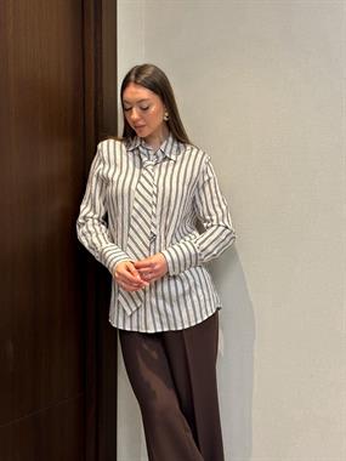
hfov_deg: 30.3
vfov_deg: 39.7
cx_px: 173
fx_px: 640
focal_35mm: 48
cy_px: 230
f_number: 1.8
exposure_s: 1/50
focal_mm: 6.86
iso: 125
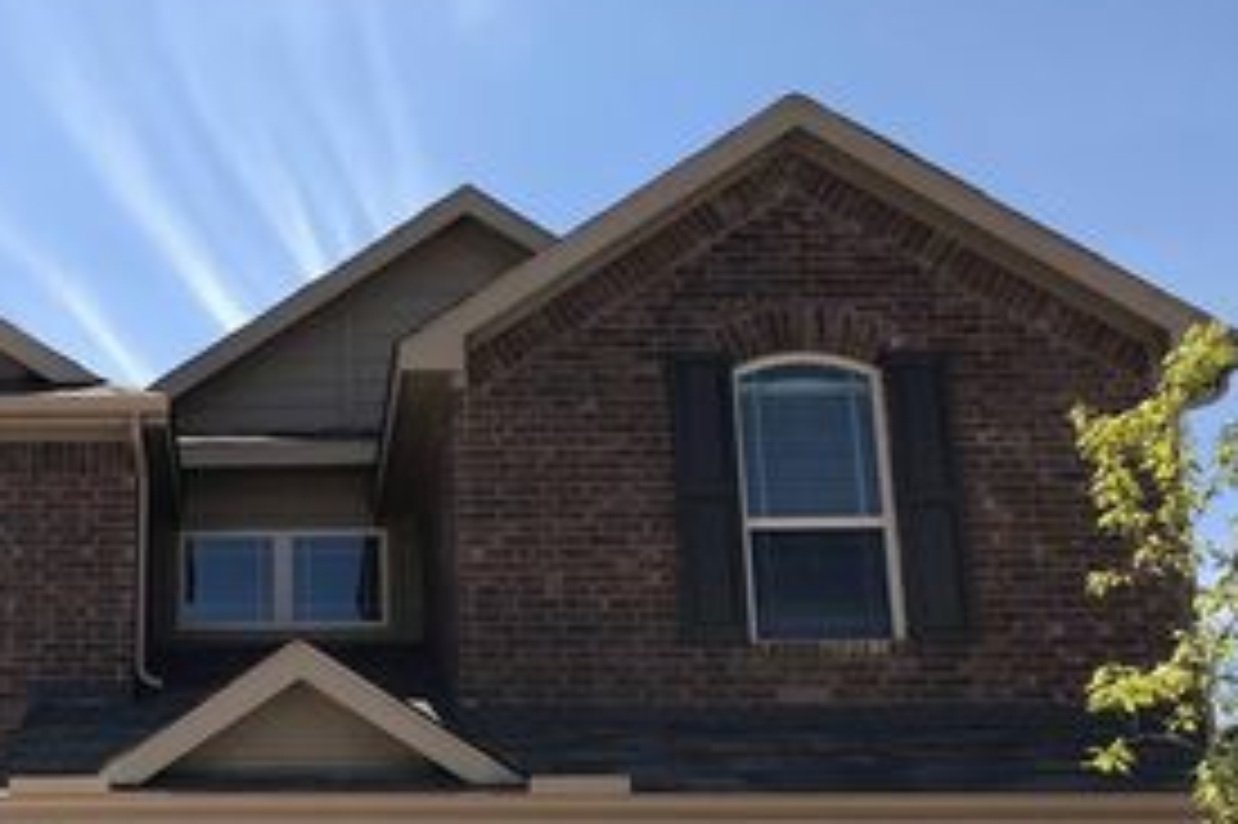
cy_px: 709
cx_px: 216
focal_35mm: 53
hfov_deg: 36.1
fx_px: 1821
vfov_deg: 24.9
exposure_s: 1/1880
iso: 20
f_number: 1.8
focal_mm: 3.99
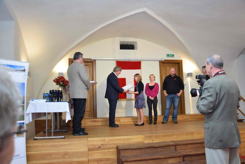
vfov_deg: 41.8
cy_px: 82
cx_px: 122
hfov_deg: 59.5
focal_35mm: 32
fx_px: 215
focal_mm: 21
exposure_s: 1/20
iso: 400
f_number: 3.8
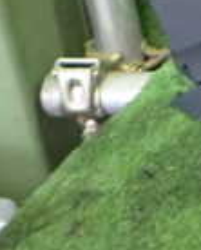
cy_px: 51
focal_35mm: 106
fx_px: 786
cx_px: 511
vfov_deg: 17.9
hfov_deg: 11.5
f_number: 2
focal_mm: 4.5
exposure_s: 1/30
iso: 800
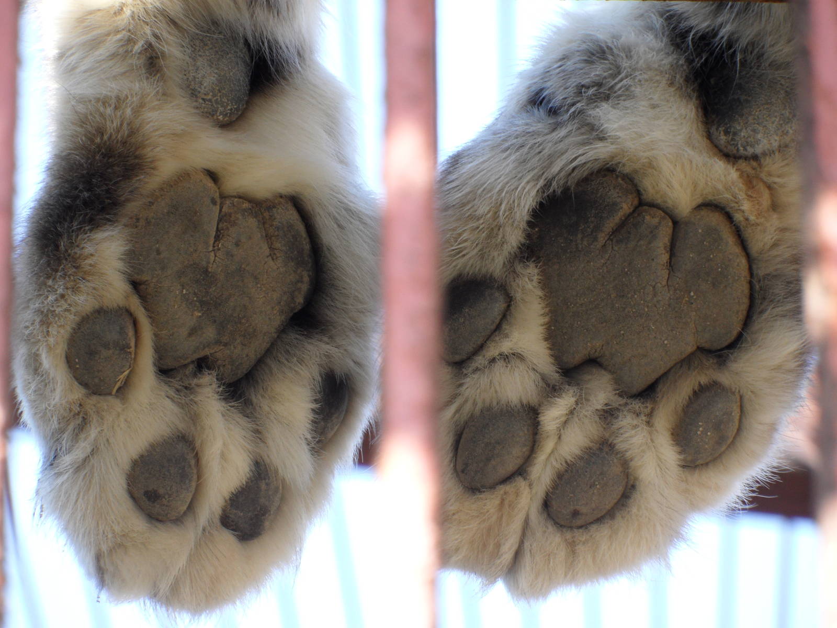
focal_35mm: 360
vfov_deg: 4.1
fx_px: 8705
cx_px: 418
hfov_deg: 5.5
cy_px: 314
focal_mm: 58.5
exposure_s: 1/45
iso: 100
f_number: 5.8
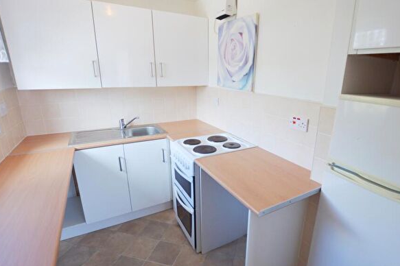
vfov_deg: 67.3
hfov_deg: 89.4
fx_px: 200
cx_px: 231
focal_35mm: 18
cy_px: 137
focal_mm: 10
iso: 280
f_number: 3.5
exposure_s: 1/125
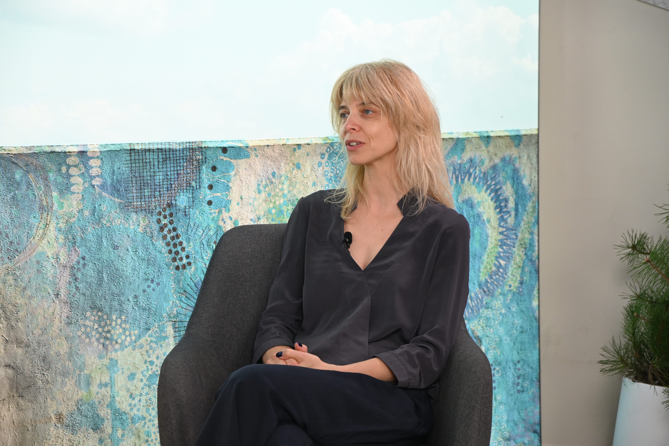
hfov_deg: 19.5
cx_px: 334
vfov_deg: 13.0
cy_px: 223
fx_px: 1951
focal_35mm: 105
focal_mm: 70
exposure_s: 1/200
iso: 800
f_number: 4
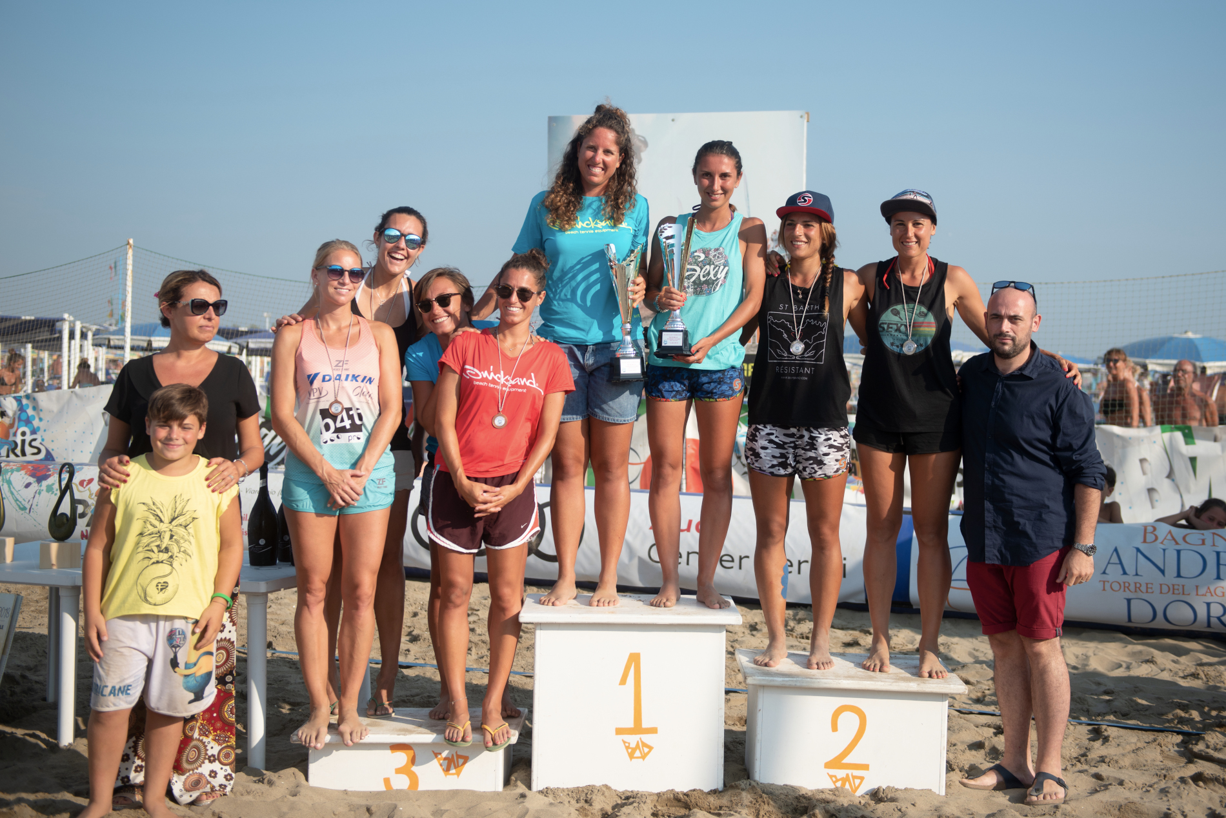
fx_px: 1431
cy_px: 409
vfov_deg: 31.9
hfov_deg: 46.4
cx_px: 613
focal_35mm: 42
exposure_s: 1/2000
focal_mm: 42
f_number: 2.8
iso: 100
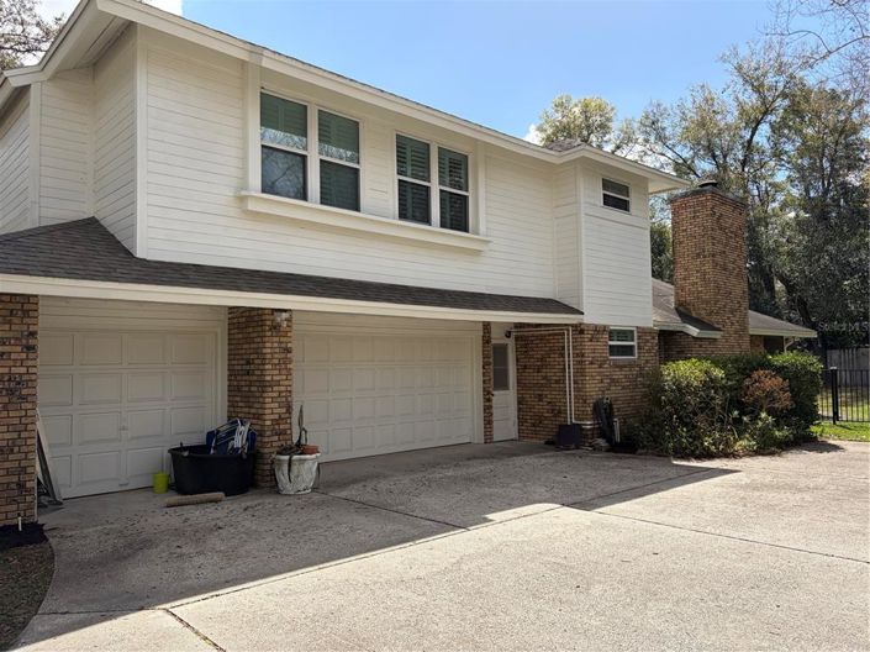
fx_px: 653
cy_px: 326
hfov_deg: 67.3
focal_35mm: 26
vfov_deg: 53.0
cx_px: 435
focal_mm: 5.96
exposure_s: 1/3125
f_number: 1.6
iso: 50
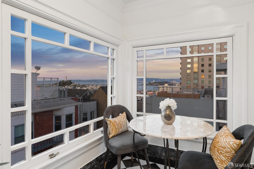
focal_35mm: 22
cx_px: 127
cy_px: 84
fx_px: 155
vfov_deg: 57.2
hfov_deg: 78.6
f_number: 10
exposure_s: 1/4
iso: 400
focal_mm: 22
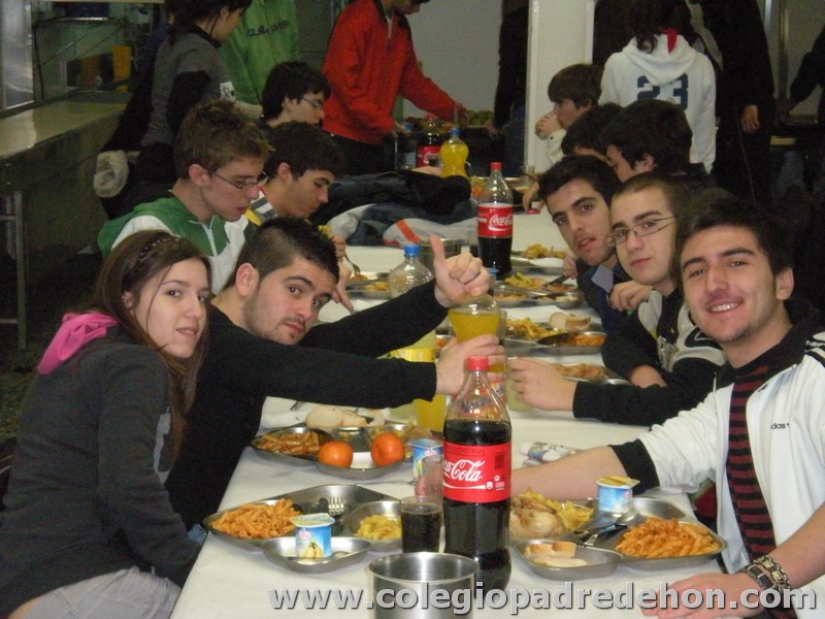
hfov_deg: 22.5
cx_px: 412
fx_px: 2073
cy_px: 310
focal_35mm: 87
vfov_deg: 17.0
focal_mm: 14.3
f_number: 5.1
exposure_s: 1/125
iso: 800
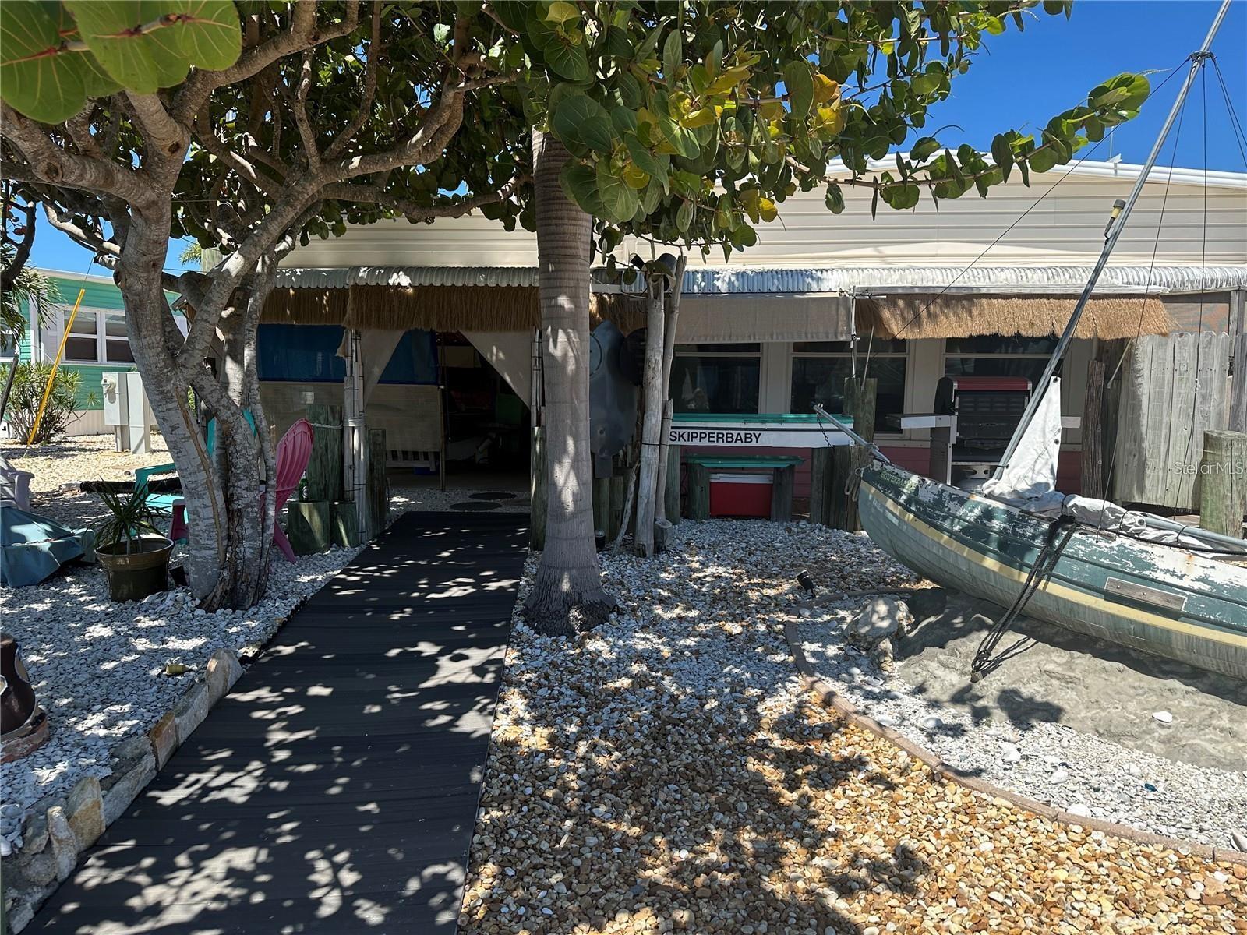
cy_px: 468
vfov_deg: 56.8
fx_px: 865
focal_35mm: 24
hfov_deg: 71.6
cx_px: 624
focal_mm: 6.86
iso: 80
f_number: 1.78
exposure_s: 1/2410
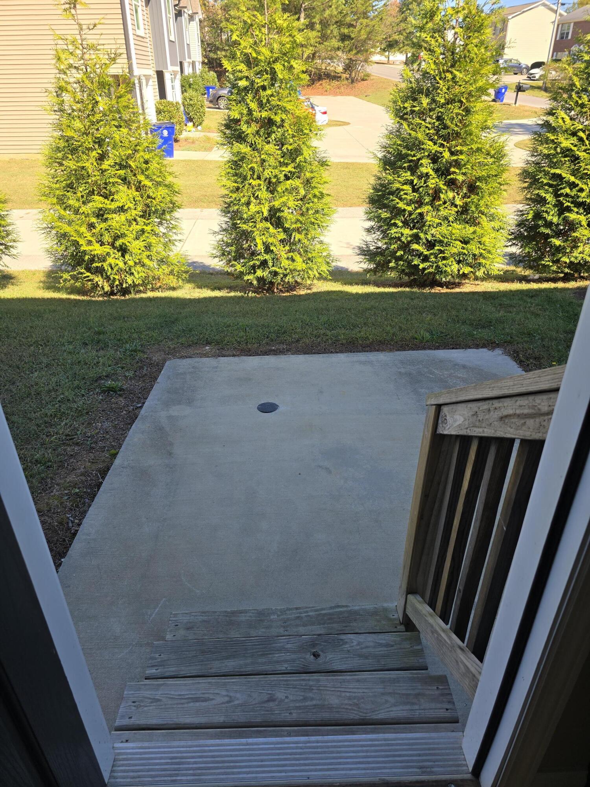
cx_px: 295
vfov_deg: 73.9
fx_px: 523
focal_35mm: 23
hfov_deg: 58.9
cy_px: 394
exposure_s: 1/331
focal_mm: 6.3
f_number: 1.7
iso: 12
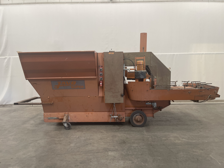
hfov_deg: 69.4
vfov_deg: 54.9
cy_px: 84
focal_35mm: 25
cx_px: 112
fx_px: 162
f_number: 1.6
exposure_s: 1/121
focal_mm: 5.1
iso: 125
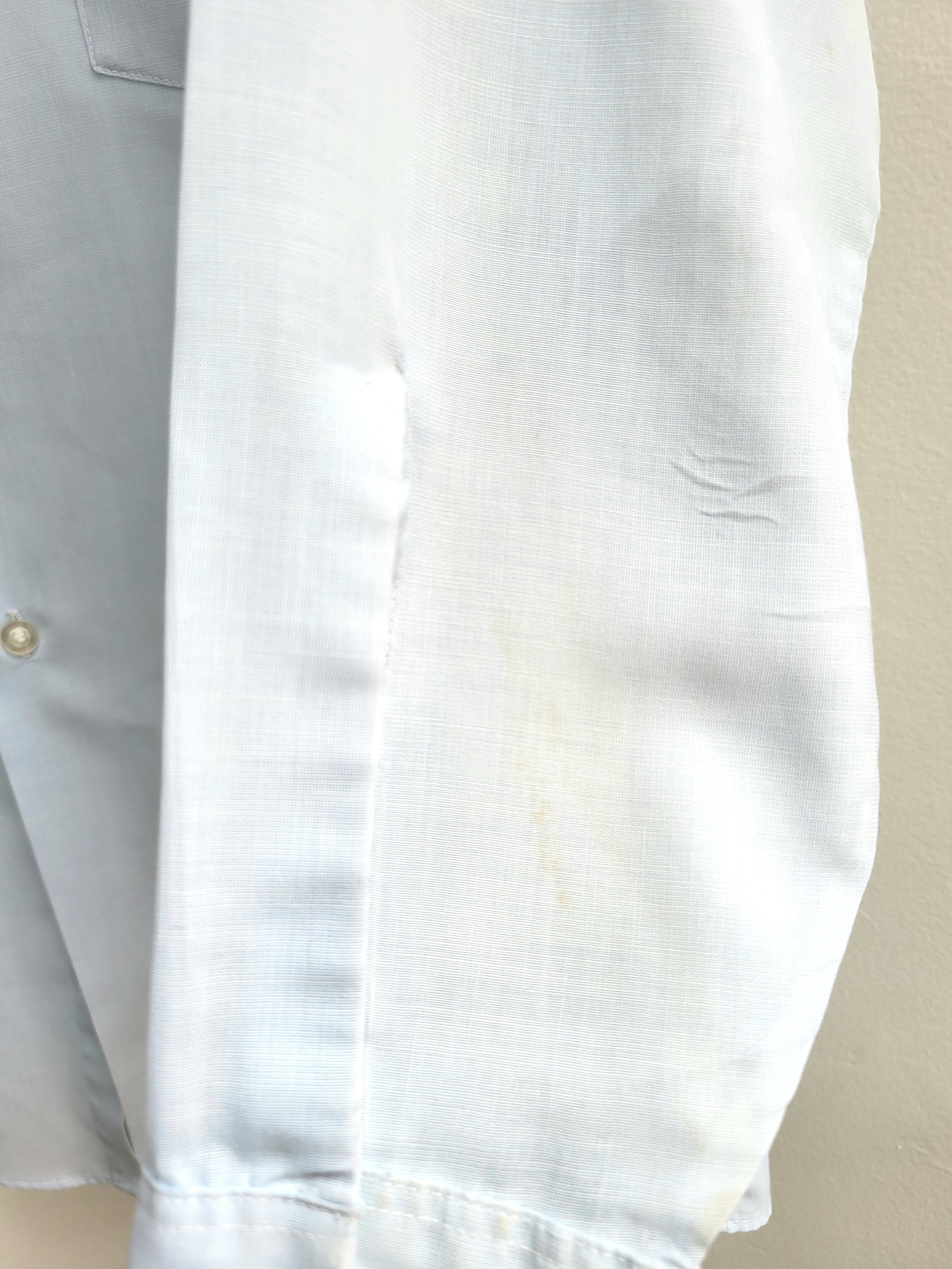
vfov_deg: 67.3
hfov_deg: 53.1
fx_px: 953
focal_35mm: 26
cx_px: 476
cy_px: 634
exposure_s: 1/189
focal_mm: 5.4
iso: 40
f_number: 1.8
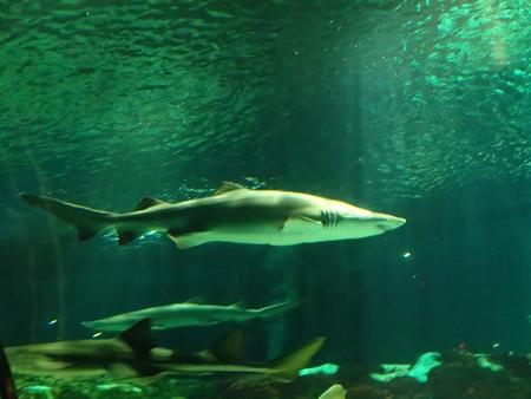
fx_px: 491
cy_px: 200
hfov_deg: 56.8
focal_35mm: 32
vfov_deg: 44.2
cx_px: 266
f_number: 2.4
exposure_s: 1/20
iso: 1600
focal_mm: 5.9
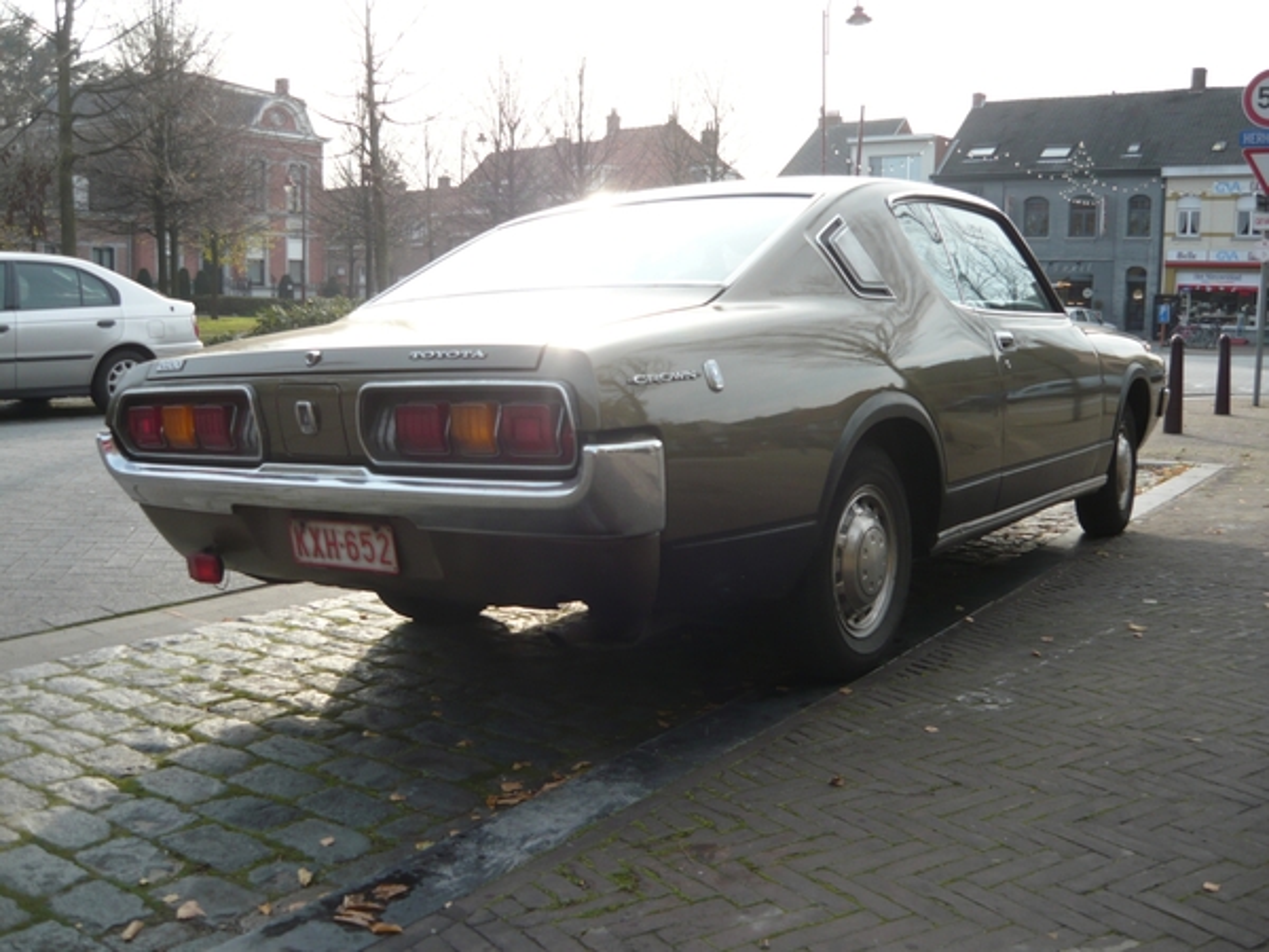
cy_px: 476
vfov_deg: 42.9
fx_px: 1210
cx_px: 634
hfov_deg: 55.4
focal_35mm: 33
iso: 100
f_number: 2.8
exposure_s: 1/400
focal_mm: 5.5
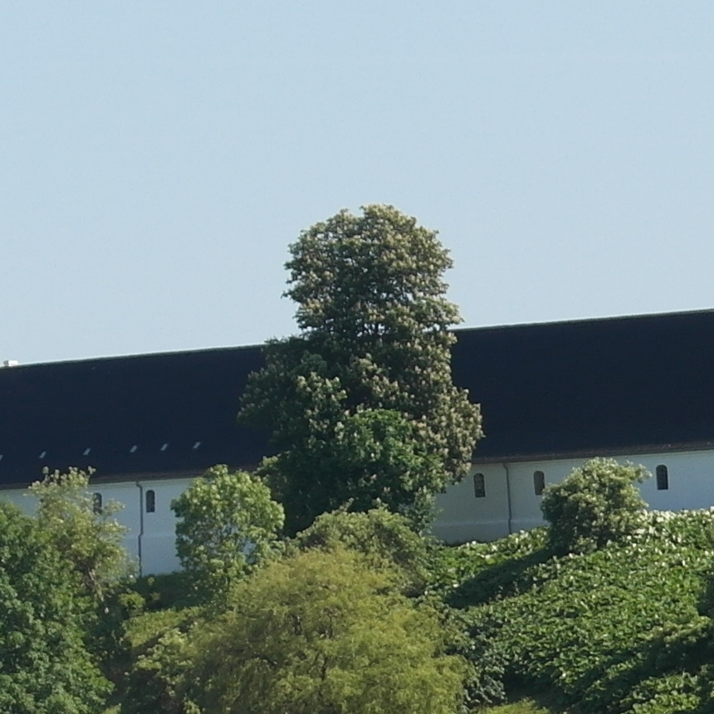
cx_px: 1340
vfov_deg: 4.7
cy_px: 528
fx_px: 8704
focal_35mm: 373
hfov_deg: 4.6
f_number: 7.1
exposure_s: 1/250
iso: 100
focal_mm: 45
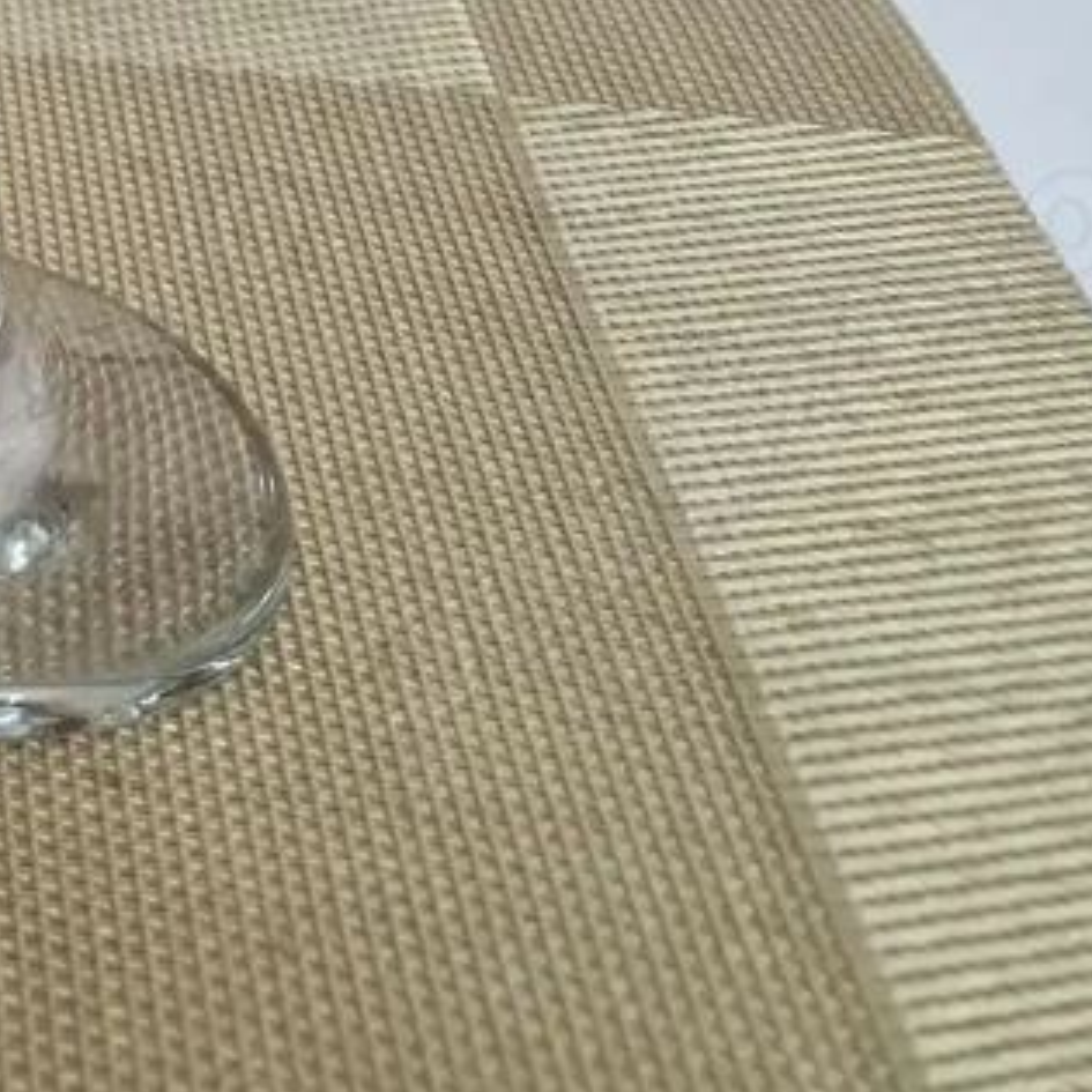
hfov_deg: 18.2
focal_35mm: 86
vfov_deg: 15.7
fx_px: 3069
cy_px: -1134
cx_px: -475
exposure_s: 1/50
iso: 640
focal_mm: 6.4
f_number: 1.8
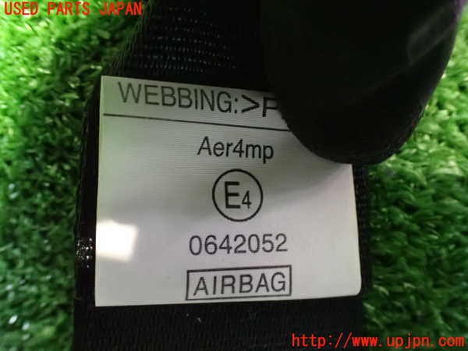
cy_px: 176
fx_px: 406
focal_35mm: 30
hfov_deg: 60.0
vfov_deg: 46.8
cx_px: 234
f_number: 2.3
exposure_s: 1/15
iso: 1600
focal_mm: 5.4
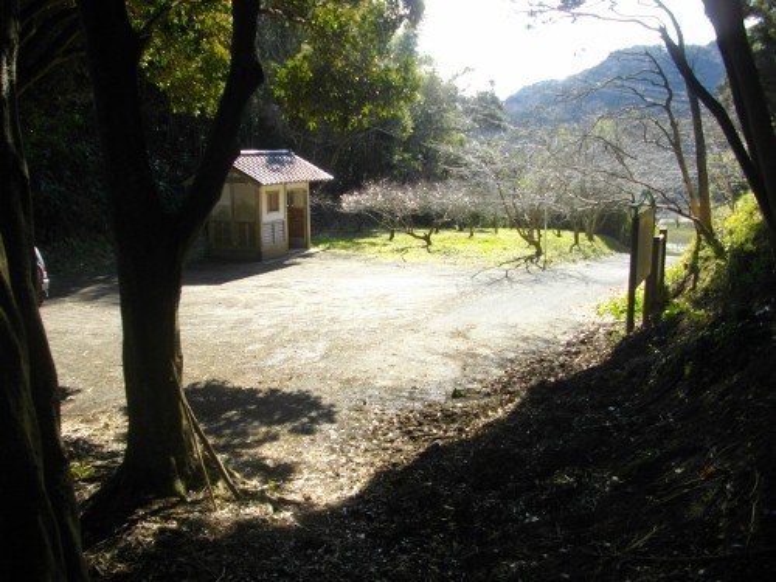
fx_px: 717
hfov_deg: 56.8
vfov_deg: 44.2
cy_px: 291
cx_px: 388
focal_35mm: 32
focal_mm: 5.7
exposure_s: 1/320
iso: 100
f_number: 2.9
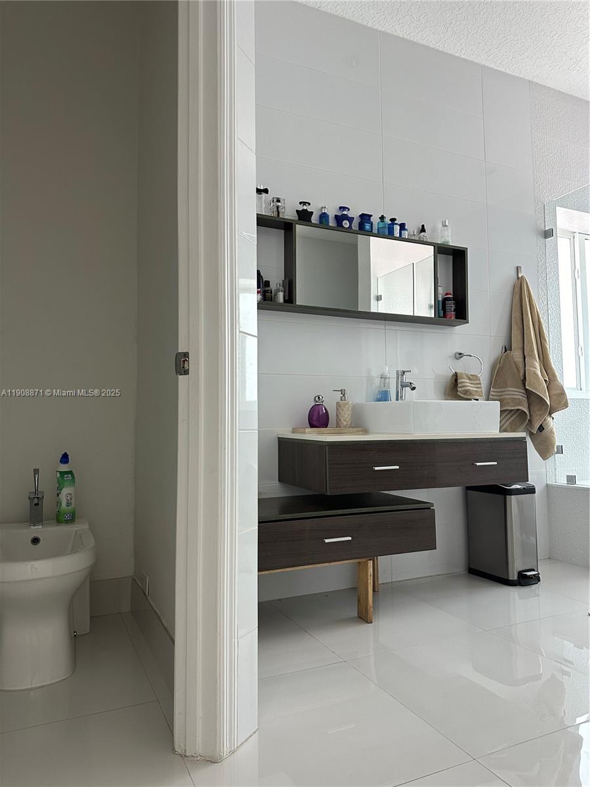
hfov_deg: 56.8
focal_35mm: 24
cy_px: 394
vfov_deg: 71.6
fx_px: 545
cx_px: 295
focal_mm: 6.86
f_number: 1.78
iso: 160
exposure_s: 1/120
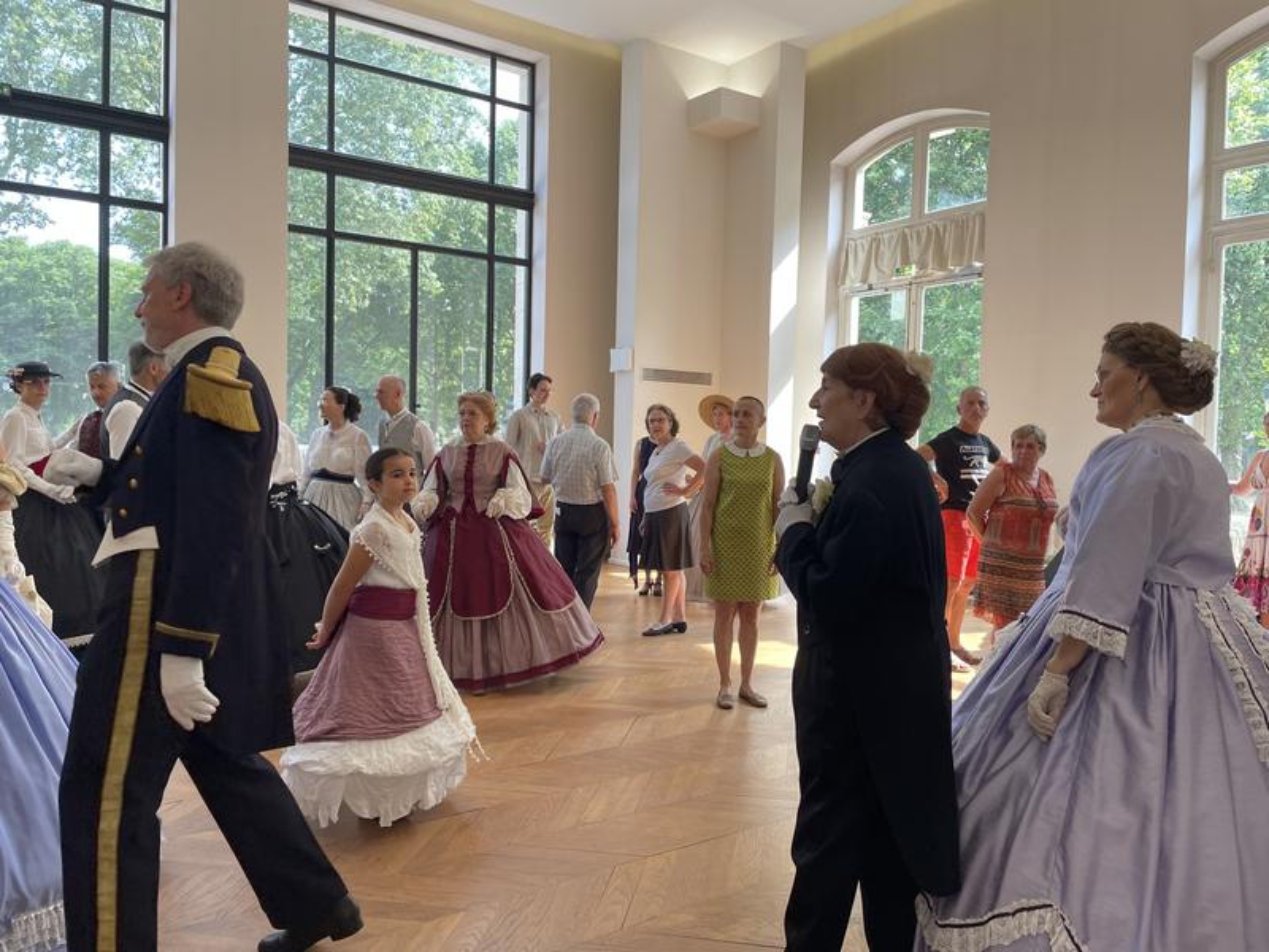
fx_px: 953
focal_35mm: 26
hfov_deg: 67.3
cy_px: 476
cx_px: 634
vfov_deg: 53.1
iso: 40
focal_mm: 4.2
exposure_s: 1/100
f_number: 1.6
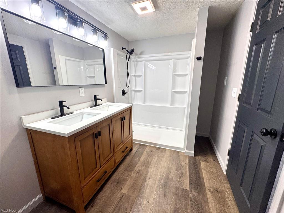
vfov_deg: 85.7
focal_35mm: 14
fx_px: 115
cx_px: 142
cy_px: 106
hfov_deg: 102.1
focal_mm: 2.22
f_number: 2.2
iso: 125
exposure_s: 1/120
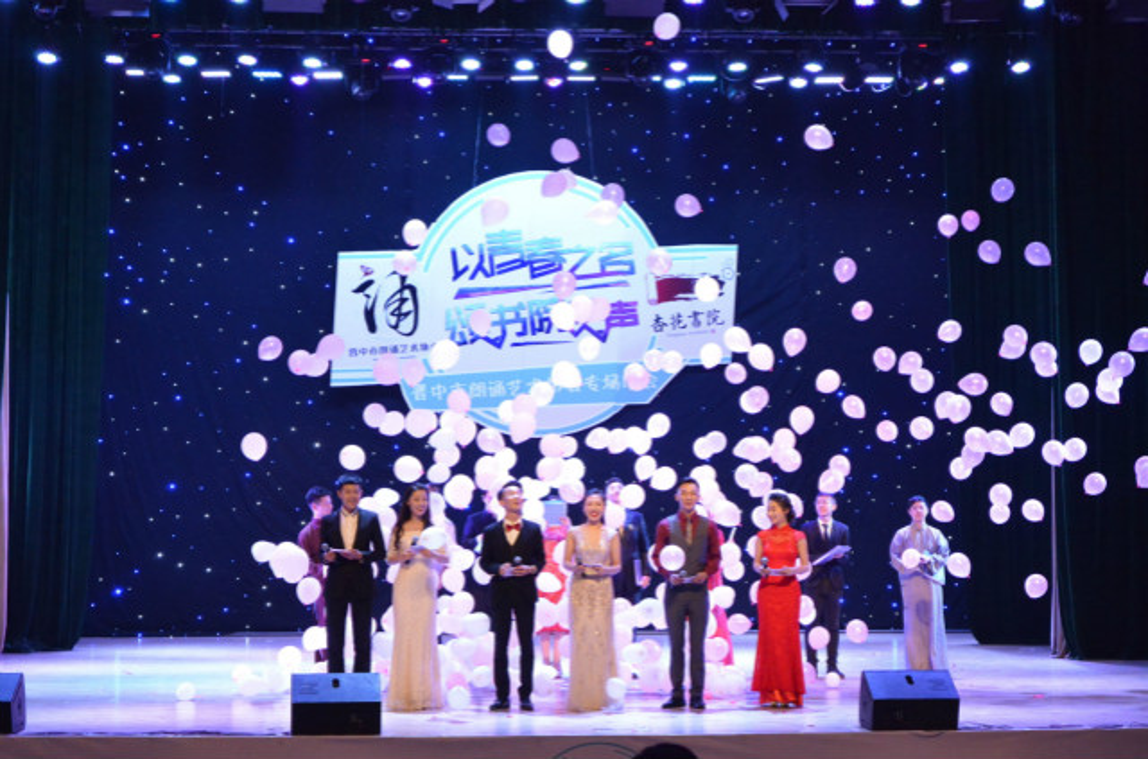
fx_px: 2147
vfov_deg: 20.0
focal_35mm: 68
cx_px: 574
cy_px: 380
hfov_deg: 29.9
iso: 5000
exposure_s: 1/125
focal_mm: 45
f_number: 5.6
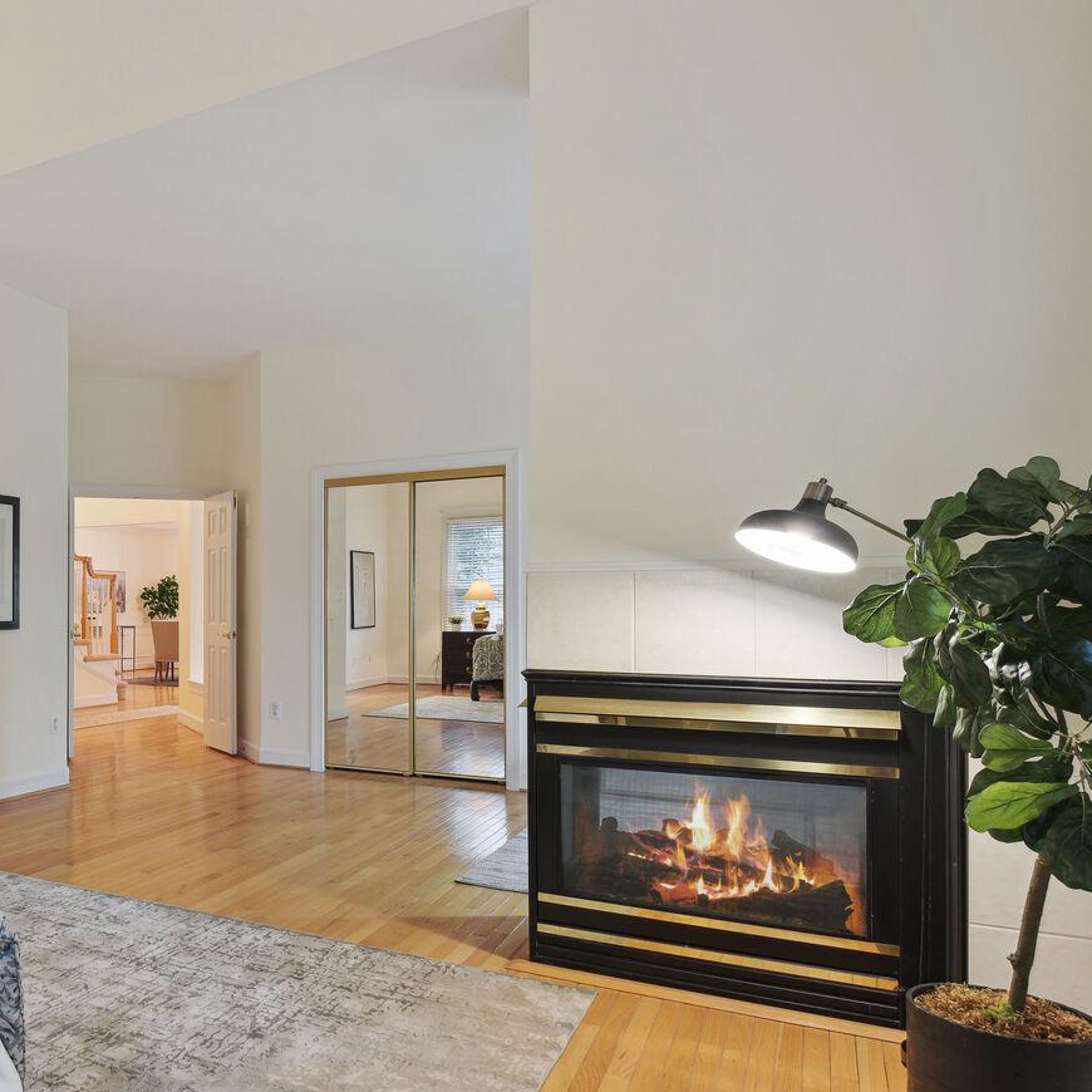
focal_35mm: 27
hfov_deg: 52.3
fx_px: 964
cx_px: 119
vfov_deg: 58.7
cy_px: 644
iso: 400
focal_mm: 16
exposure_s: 1/2.5
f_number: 8
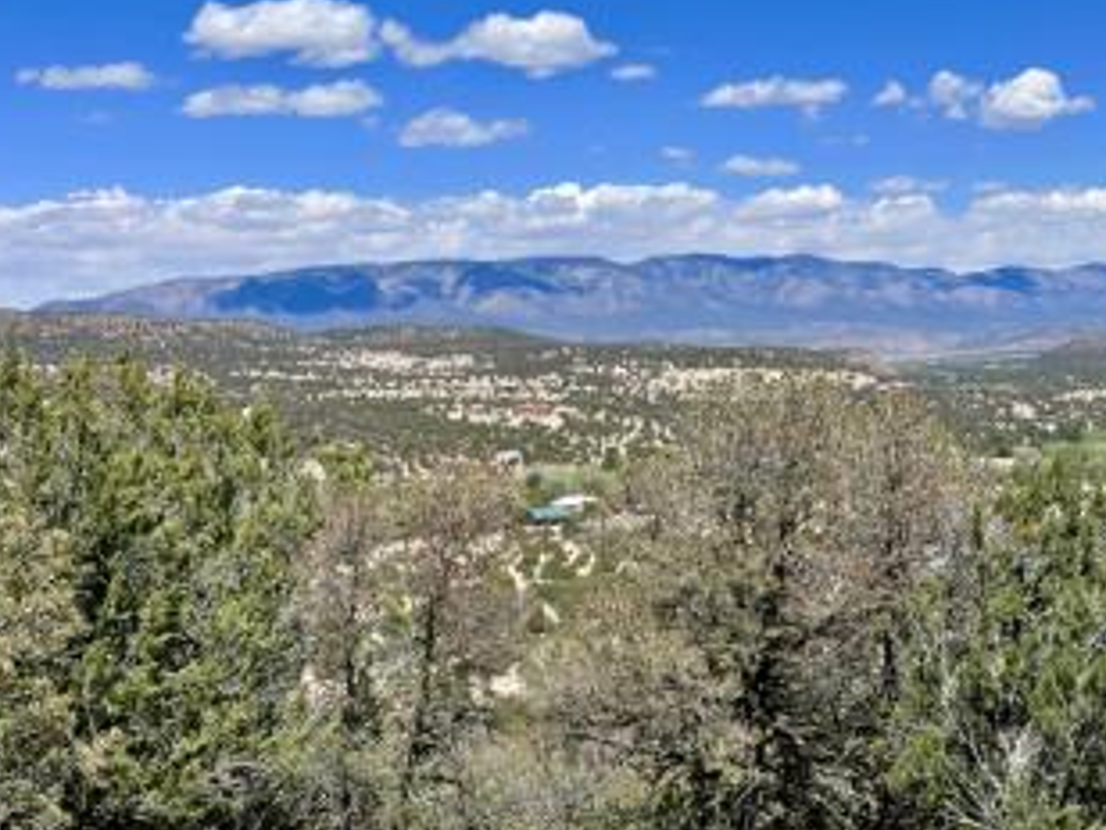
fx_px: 1982
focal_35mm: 62
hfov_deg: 31.2
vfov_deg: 23.7
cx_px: 610
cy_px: 368
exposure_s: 1/9804
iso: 64
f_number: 1.78
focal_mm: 6.86
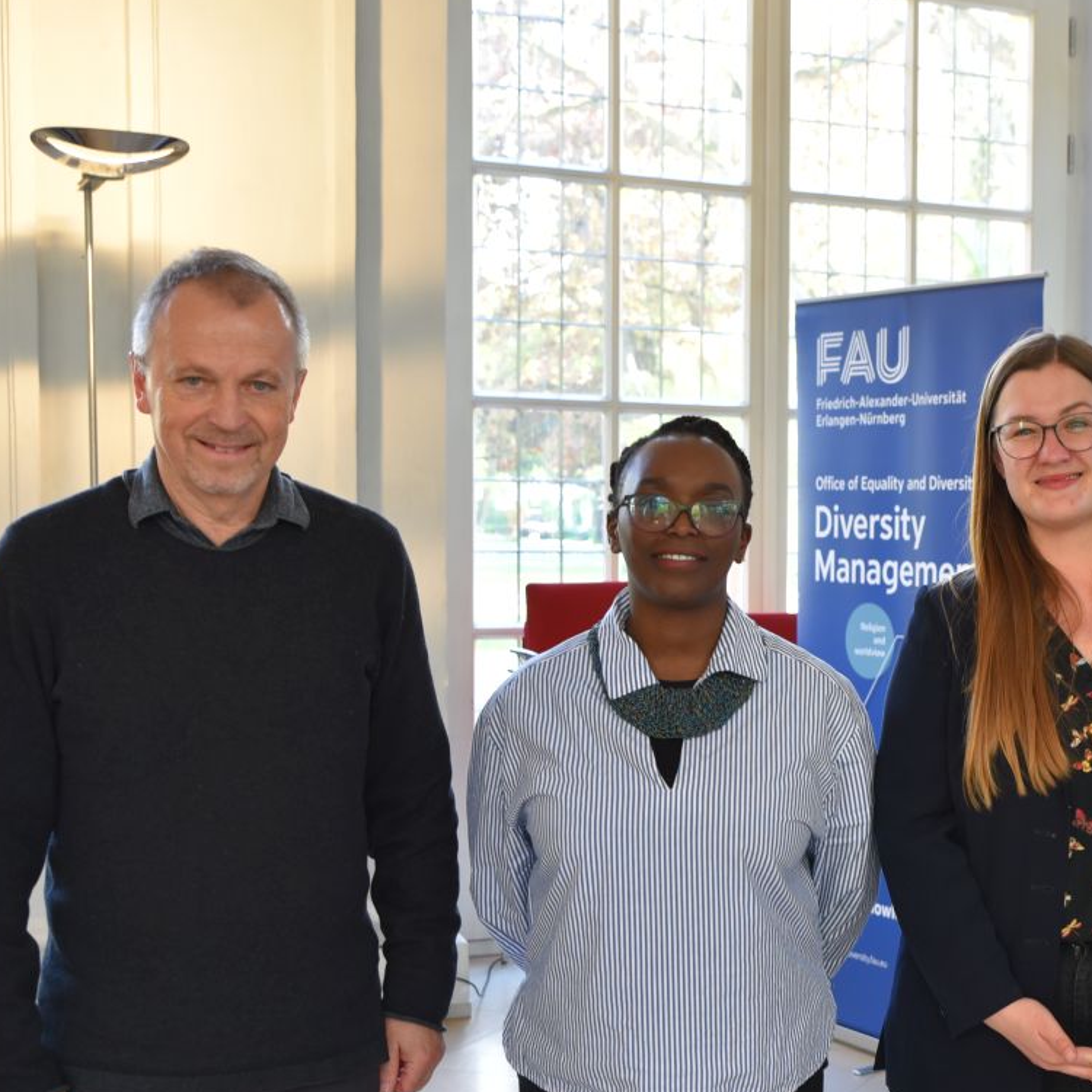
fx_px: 2070
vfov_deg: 29.5
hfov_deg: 28.5
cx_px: 961
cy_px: 665
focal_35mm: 58
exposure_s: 1/60
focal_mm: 32
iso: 800
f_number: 4
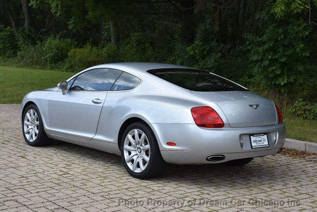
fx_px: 502
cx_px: 158
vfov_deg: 23.8
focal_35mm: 57
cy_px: 106
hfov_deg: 35.0
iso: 280
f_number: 8
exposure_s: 1/500
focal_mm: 38
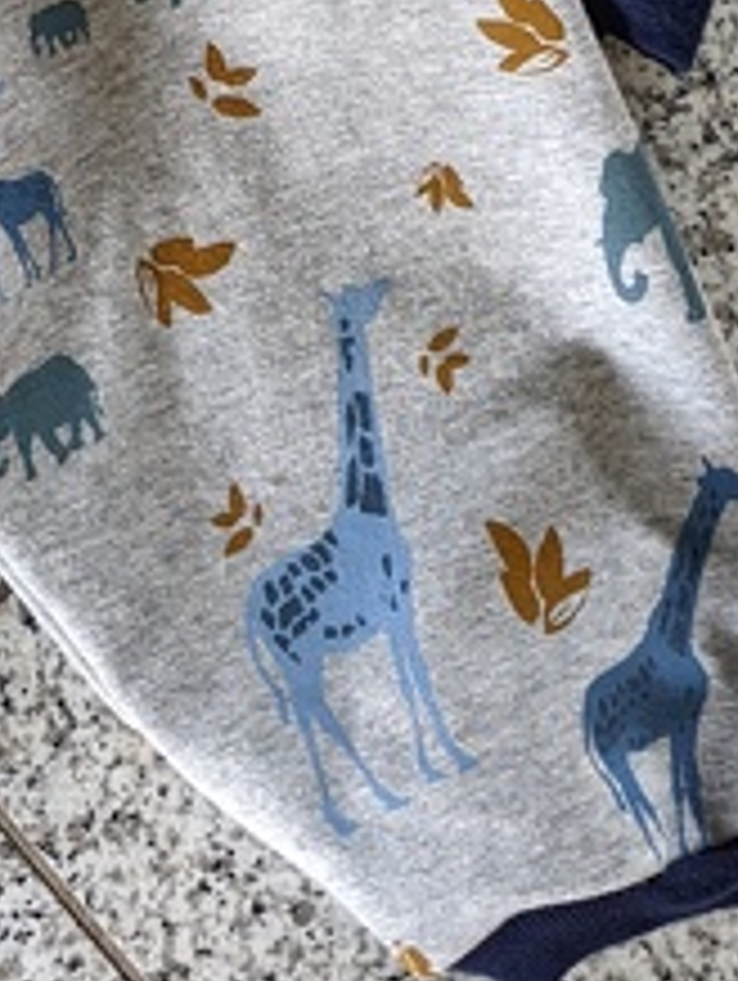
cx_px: -72
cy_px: -729
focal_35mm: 88
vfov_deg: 18.1
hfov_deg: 16.3
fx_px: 2497
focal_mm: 6.81
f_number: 1.85
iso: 550
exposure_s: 1/23.8
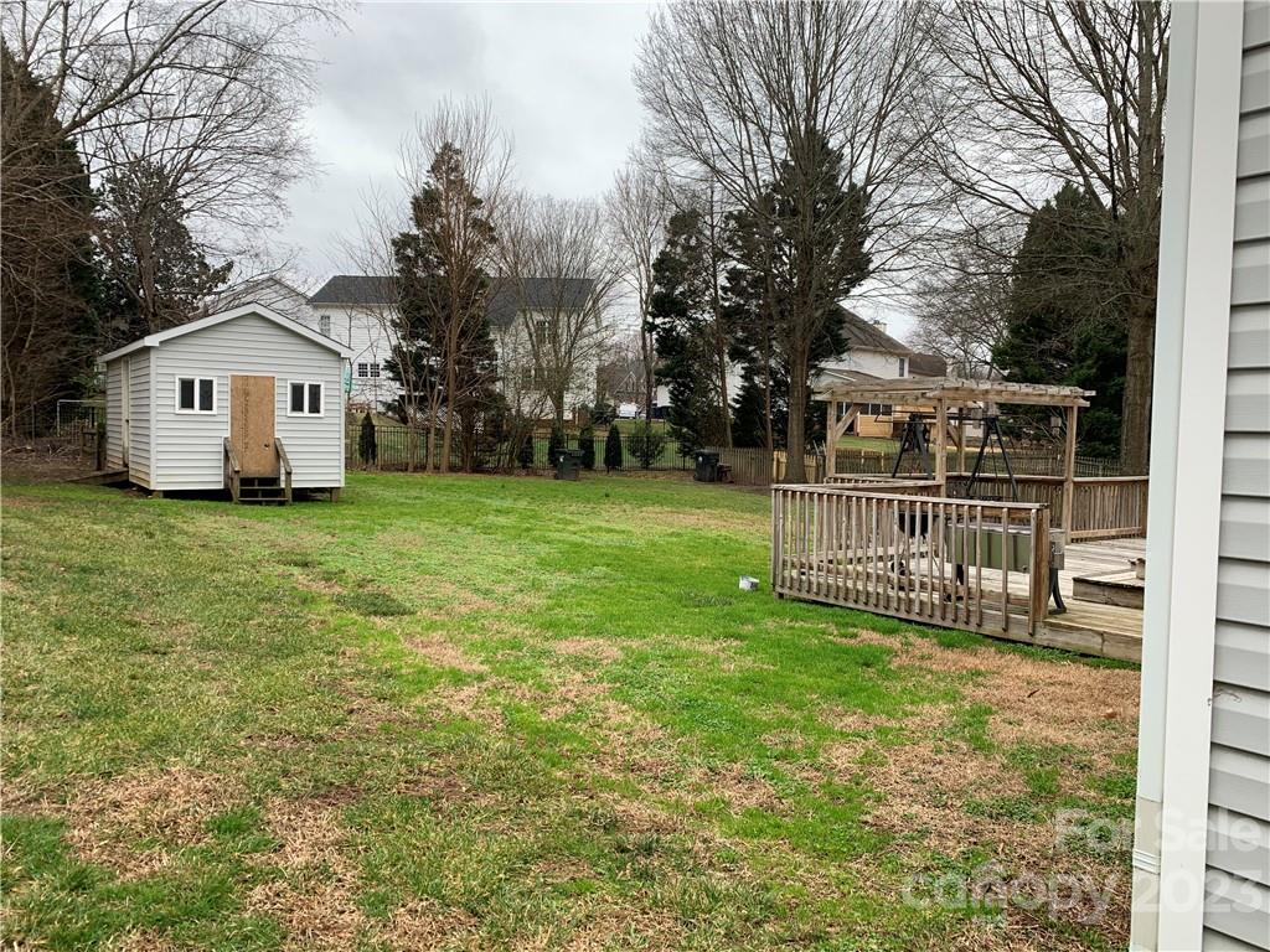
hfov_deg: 67.3
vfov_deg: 53.1
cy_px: 476
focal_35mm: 26
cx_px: 635
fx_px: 954
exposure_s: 1/137
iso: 25
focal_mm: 4.25
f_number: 1.8
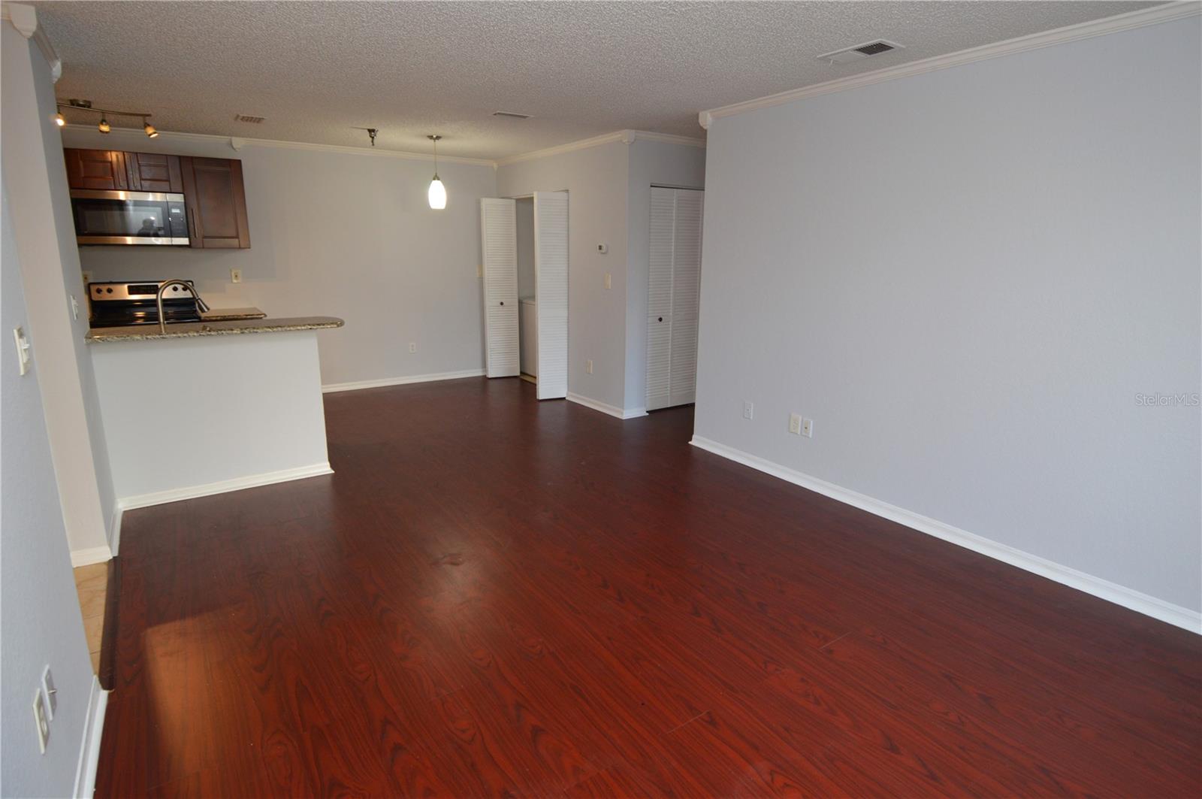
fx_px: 600
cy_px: 400
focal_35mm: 18
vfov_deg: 67.3
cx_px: 601
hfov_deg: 90.1
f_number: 4
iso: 450
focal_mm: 12
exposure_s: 1/60
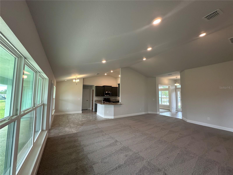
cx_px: 116
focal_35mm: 14
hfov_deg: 102.1
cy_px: 88
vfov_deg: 85.7
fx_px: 94
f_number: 2.2
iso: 200
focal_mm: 2.22
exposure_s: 1/120
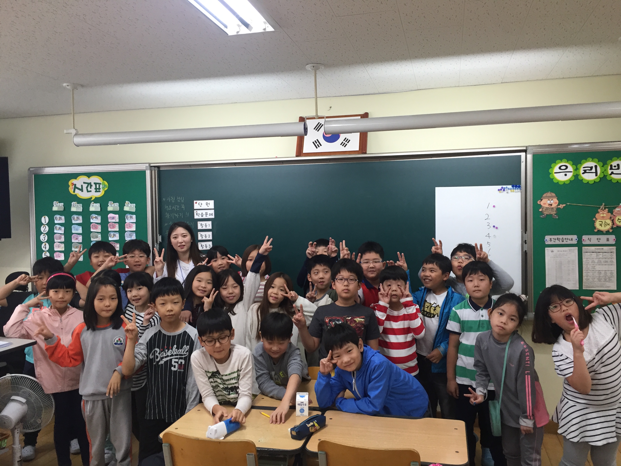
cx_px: 310
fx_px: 520
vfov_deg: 48.2
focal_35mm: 29
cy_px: 233
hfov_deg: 61.7
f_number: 2.2
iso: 50
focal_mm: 4.15
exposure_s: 1/30
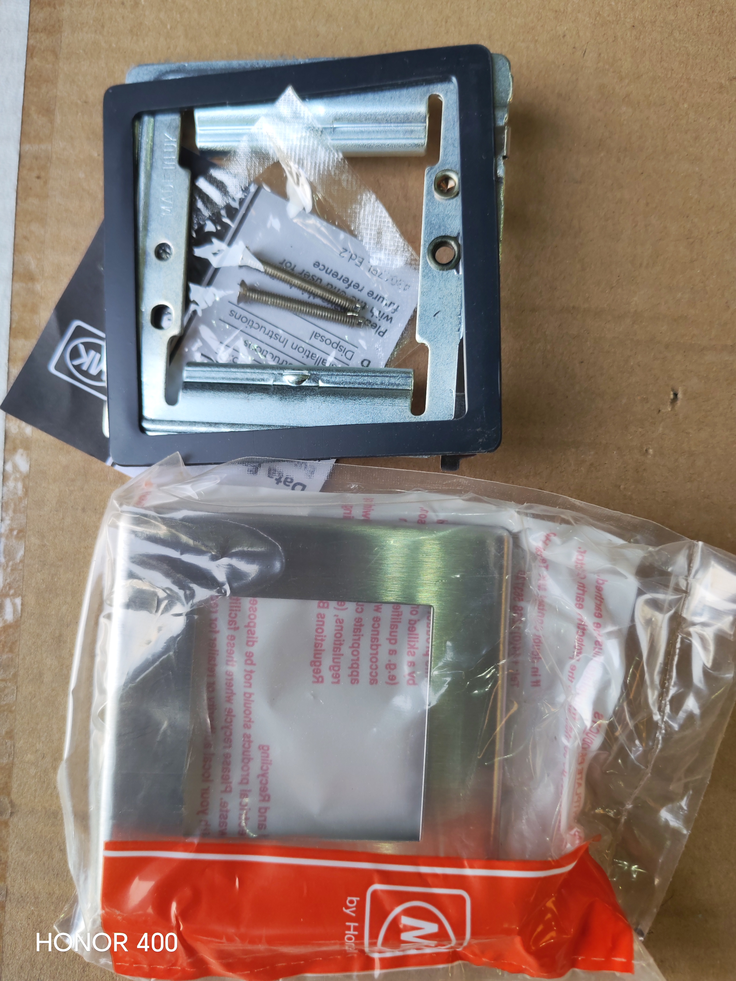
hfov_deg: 51.4
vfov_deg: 65.3
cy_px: 490
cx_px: 368
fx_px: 765
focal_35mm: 27
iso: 160
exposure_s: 1/100
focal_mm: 6.12
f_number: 1.9
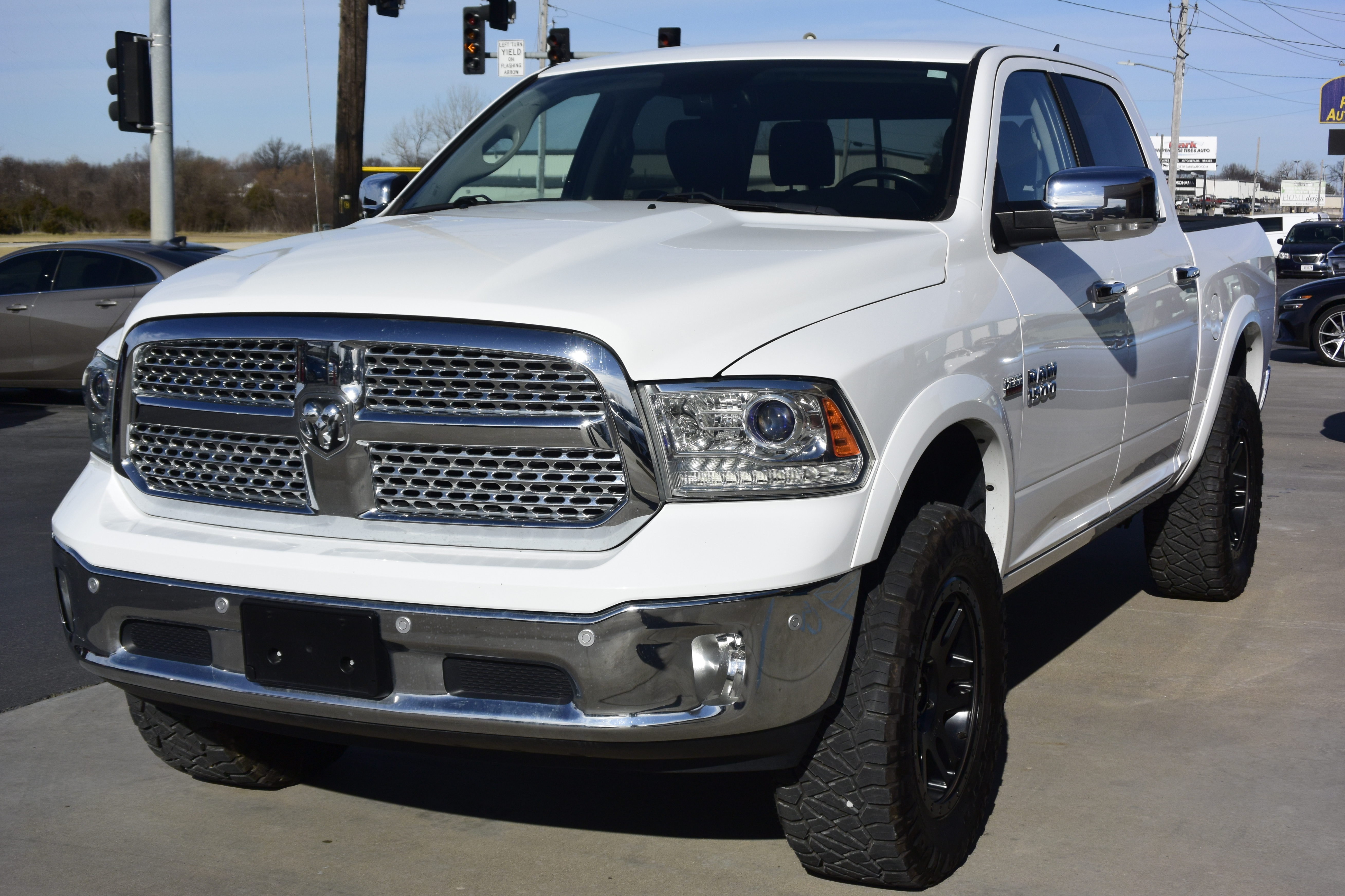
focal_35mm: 51
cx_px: 672
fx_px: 1905
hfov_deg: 38.9
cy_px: 448
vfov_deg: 26.5
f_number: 5.6
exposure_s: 1/1600
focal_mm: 18.9
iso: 160
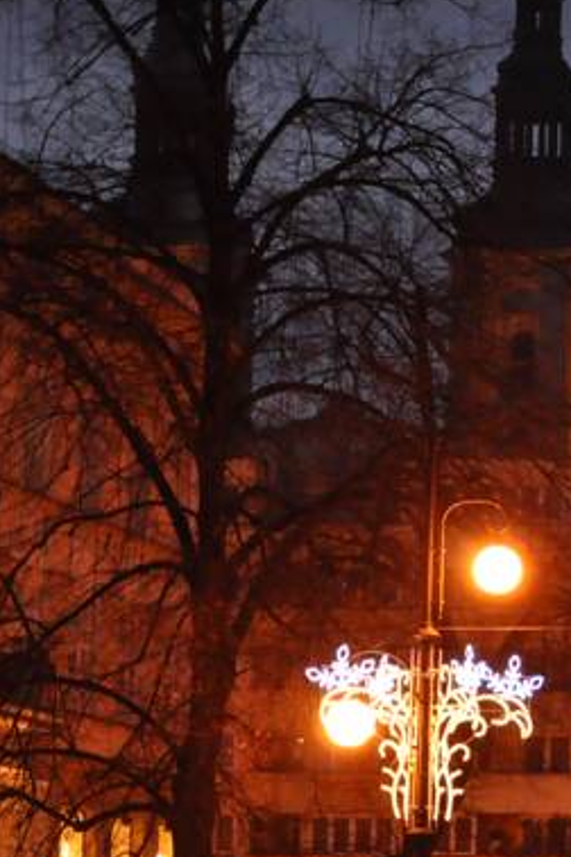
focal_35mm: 138
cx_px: 1047
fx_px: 3283
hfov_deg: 9.4
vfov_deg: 14.8
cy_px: 719
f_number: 4.2
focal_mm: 34
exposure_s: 1/60
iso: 2000
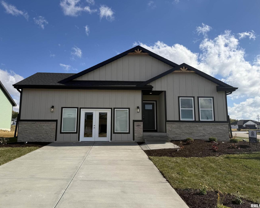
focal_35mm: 26
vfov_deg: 54.9
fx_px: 200
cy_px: 101
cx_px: 121
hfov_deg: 65.9
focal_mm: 6.76
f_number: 1.78
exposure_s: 1/6173
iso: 80
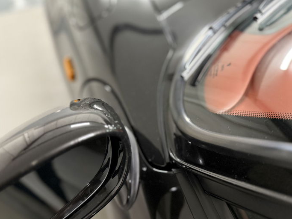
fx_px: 228
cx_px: 148
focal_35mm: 27
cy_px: 101
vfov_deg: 51.3
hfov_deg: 65.3
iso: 640
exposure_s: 1/33
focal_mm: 6.76
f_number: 1.78
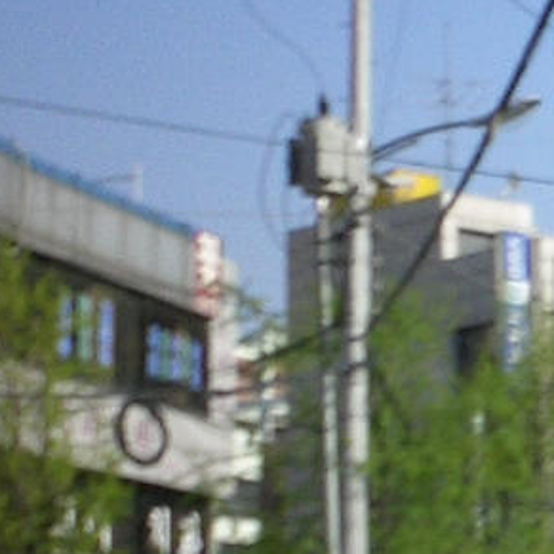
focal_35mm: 144
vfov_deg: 12.0
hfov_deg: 11.7
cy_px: 544
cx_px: 798
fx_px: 2607
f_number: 3.5
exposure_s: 1/1000
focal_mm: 5.6
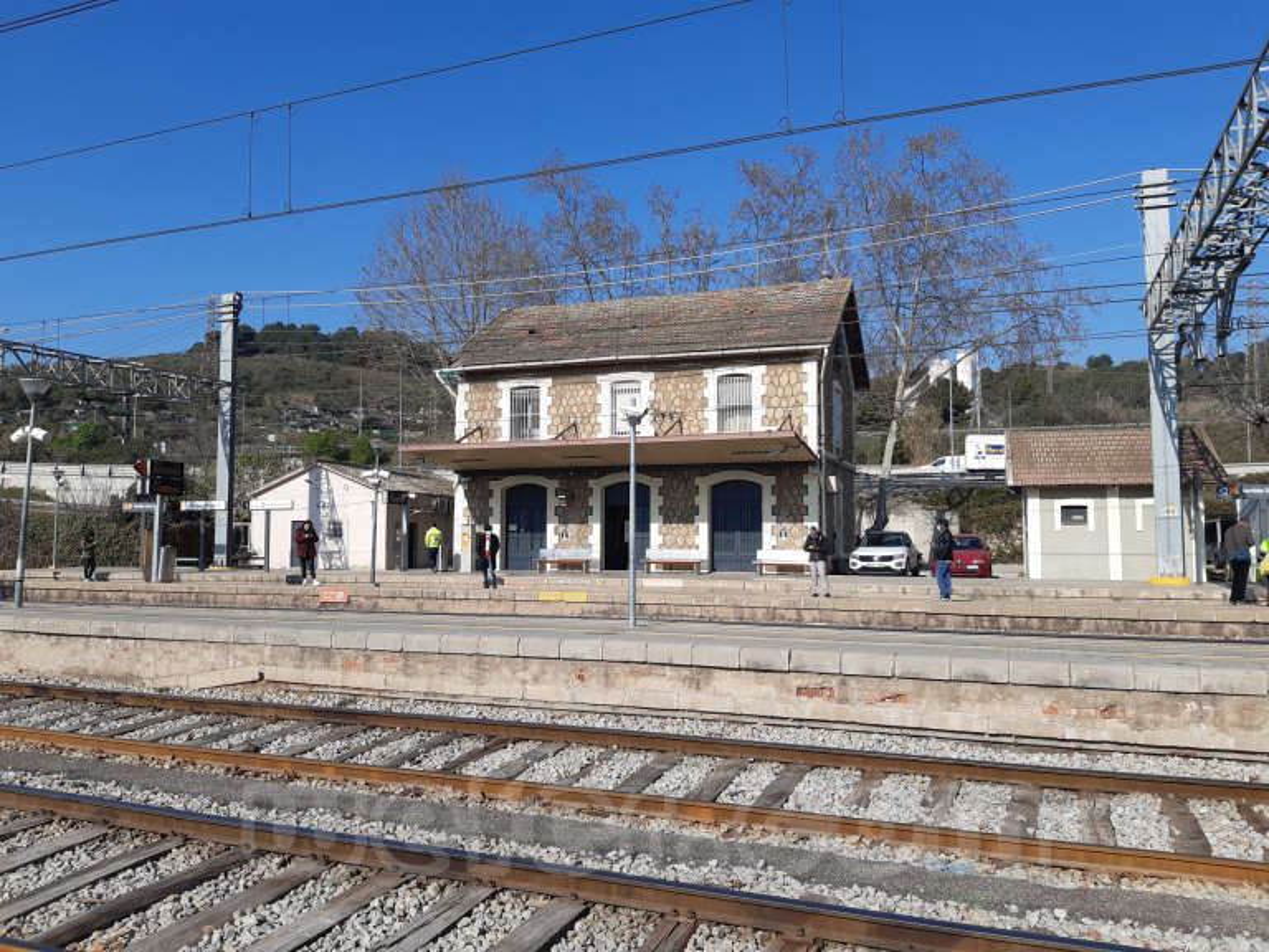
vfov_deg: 53.1
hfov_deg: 67.3
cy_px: 476
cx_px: 634
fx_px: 953
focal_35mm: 26
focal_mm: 3.92
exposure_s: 1/2237
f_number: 1.7
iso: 40
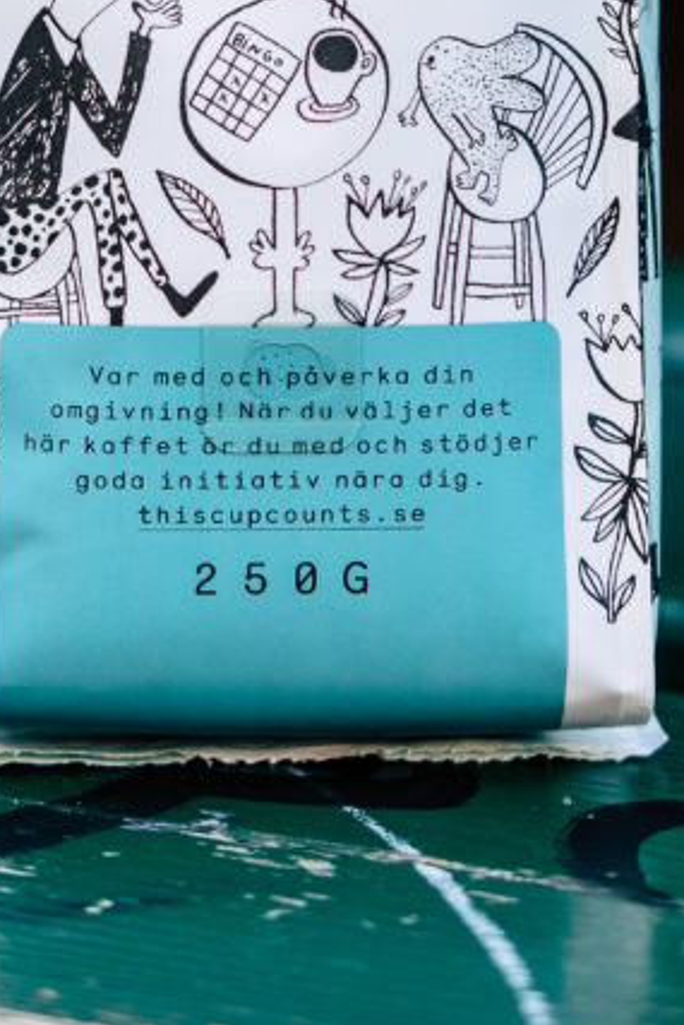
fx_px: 4072
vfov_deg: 14.0
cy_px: -139
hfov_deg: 9.6
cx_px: 178
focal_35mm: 143
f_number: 2
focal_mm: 35
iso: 200
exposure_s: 1/180
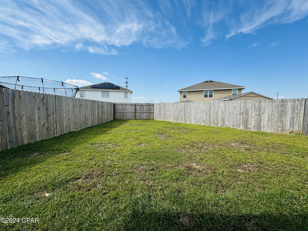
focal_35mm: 14
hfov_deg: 102.1
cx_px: 154
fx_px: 125
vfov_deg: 85.7
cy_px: 116
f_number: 2.2
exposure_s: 1/1536
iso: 50
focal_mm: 2.22
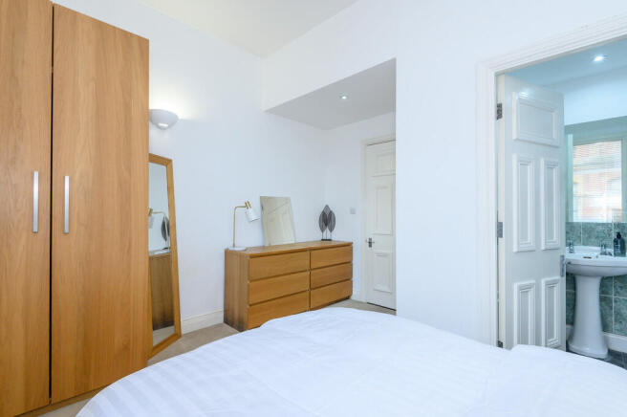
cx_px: 314
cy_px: 208
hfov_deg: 96.8
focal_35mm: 16
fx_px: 278
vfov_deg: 73.6
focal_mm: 16
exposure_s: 1/60
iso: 1000
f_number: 8
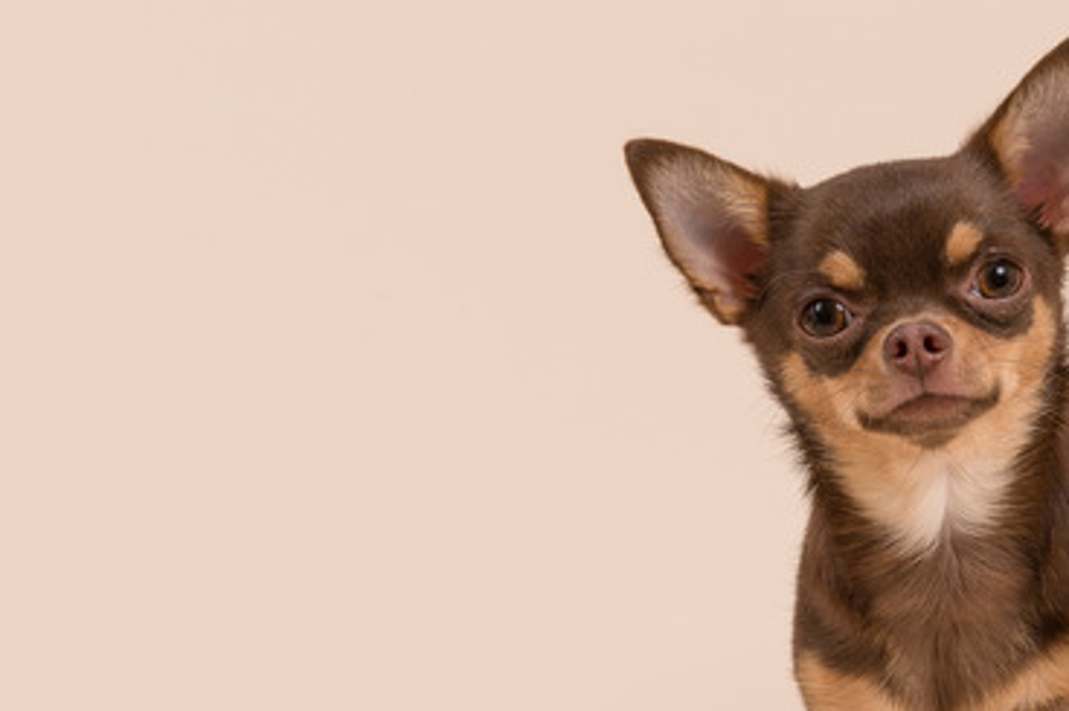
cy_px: 543
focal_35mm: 140
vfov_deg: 9.8
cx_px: 964
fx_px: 4155
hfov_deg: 14.5
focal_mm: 66
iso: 100
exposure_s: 1/160
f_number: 13
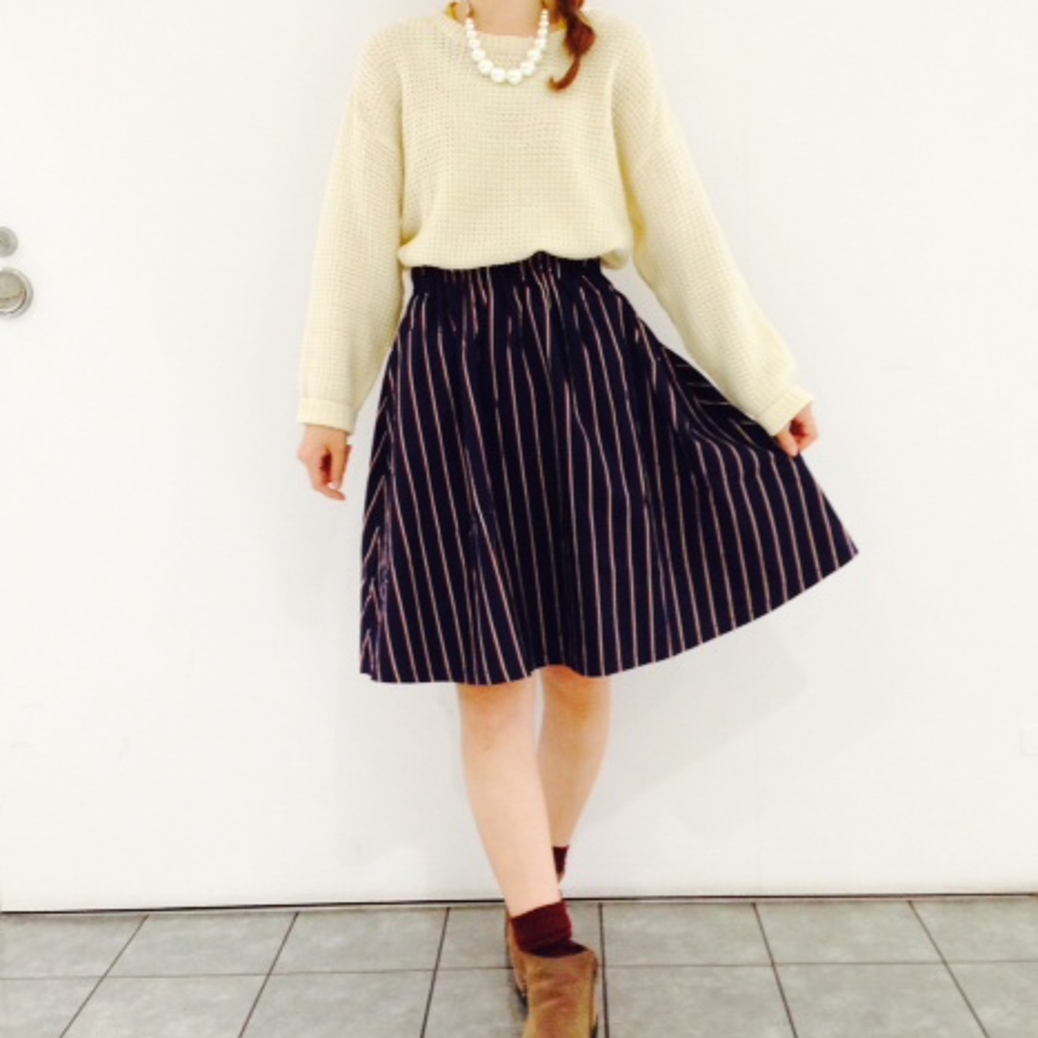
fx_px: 1357
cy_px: 442
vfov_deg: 41.8
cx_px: 525
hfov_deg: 41.9
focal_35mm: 40
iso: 160
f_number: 2.4
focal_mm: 4.12
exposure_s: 1/20
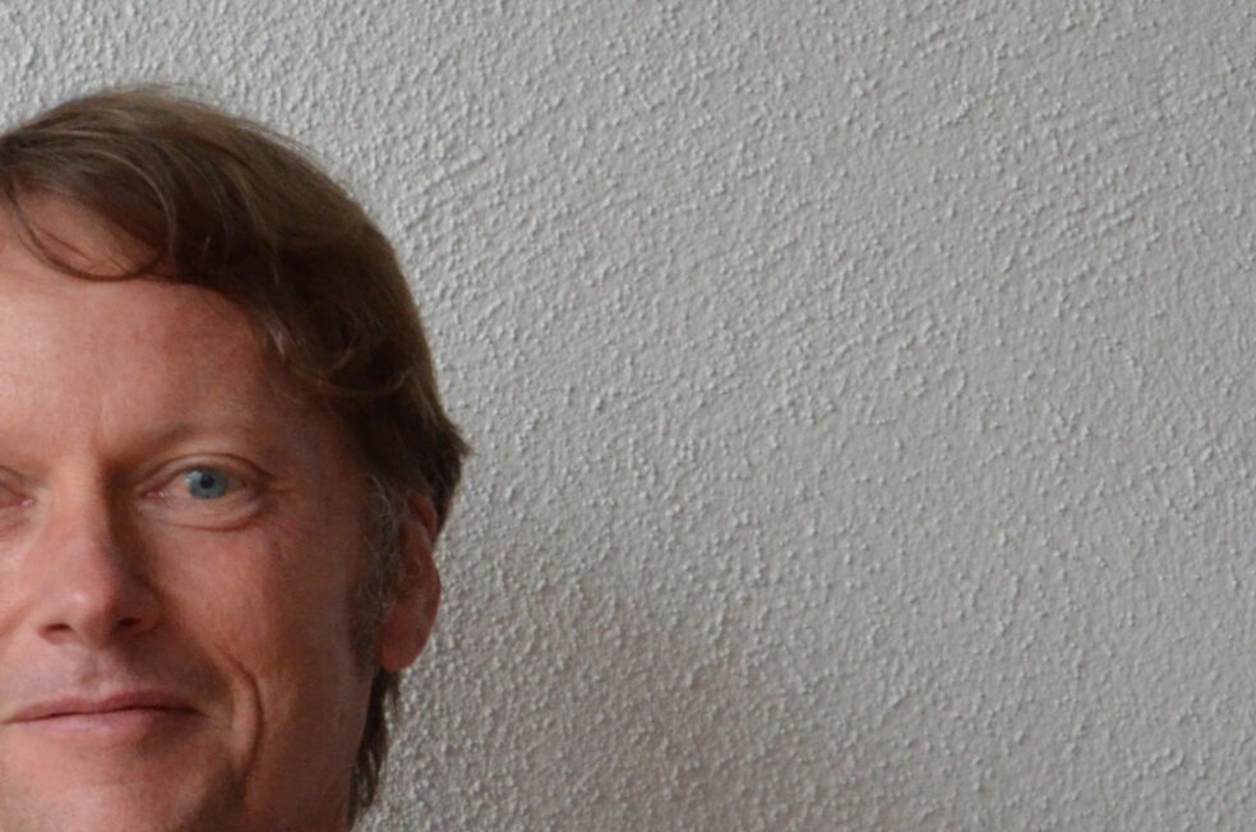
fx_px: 8427
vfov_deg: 5.6
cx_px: -71
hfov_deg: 8.5
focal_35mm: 242
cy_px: 875
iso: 2200
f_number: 5.3
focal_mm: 62
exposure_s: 1/125
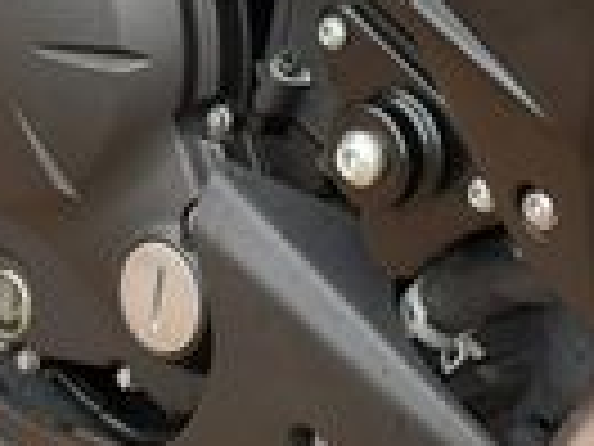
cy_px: -99
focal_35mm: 233
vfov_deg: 6.3
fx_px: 3998
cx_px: 274
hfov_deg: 8.5
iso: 80
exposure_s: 1/252
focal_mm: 6.76
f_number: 1.78
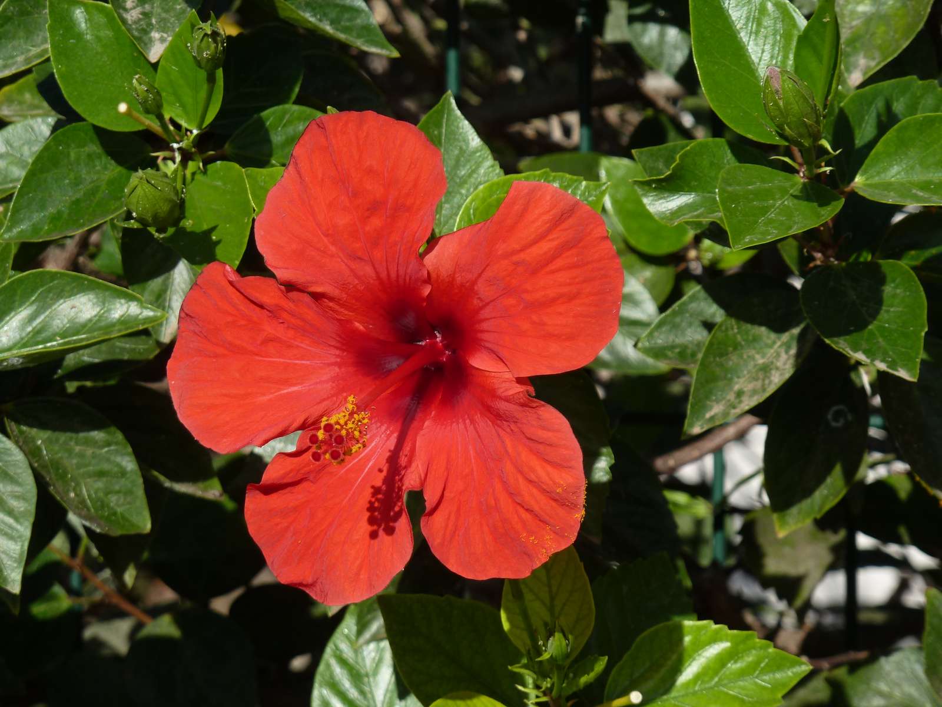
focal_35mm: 196
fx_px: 5334
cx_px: 471
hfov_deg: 10.1
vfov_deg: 7.6
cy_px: 354
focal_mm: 32.1
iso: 80
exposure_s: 1/400
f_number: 4.5
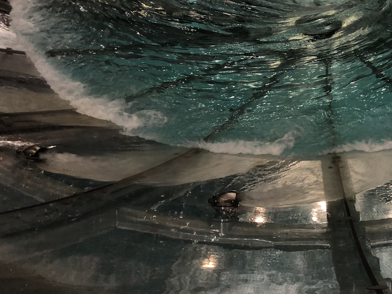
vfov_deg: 26.1
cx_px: 350
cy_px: 29
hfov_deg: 33.7
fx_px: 611
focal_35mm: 54
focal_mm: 4
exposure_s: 1/17
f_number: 1.8
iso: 50
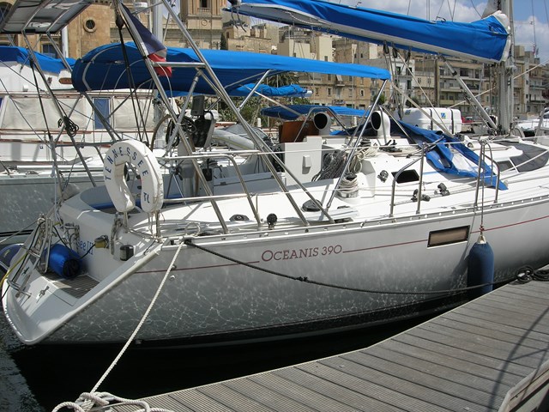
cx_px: 274
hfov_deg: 49.0
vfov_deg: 37.7
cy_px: 206
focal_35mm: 38
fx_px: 603
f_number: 4.8
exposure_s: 1/973
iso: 64
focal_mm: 7.8
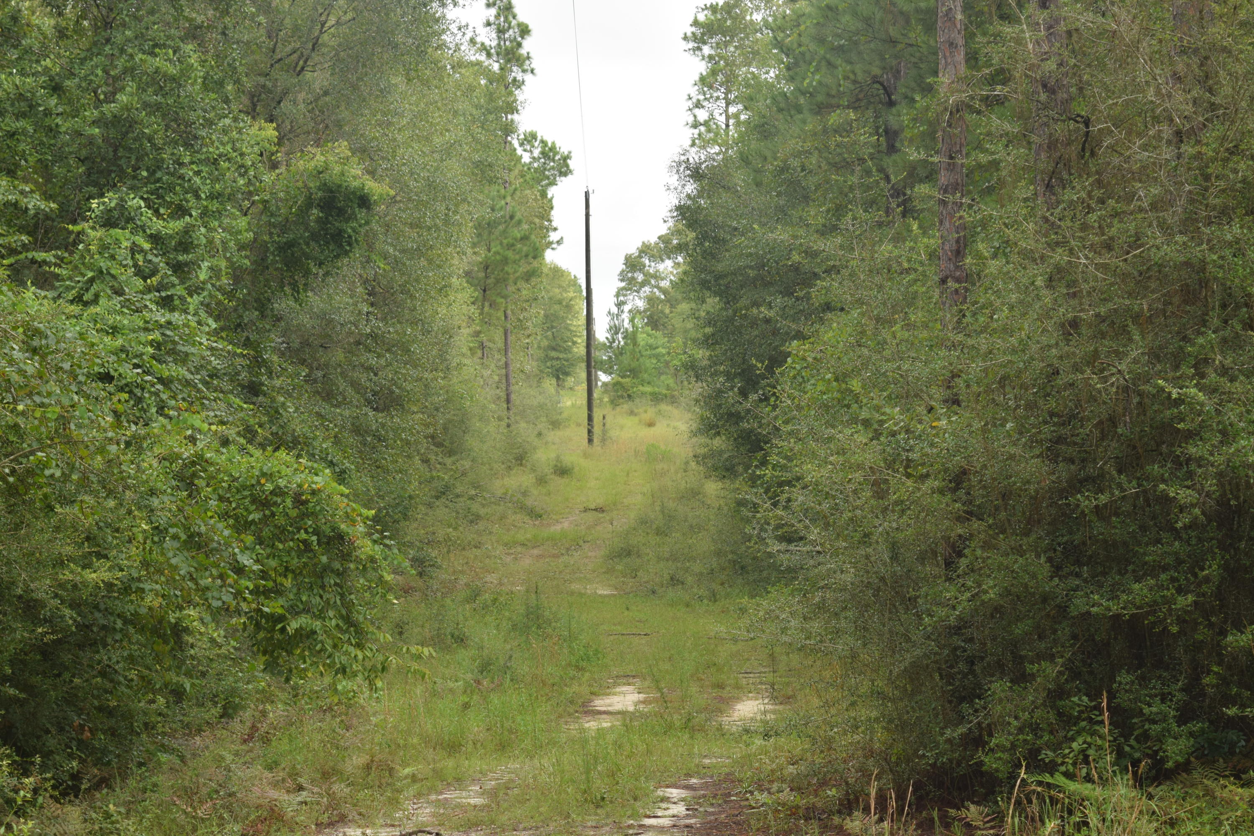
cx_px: 627
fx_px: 2874
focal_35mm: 82
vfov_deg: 16.6
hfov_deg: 24.6
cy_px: 418
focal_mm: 55
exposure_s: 1/80
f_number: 6.3
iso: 100
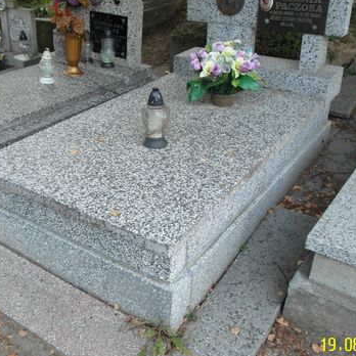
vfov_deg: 42.7
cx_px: 121
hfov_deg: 42.3
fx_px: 454
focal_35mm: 39
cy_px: 150
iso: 100
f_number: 2.5
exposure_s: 1/45
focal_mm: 5.2
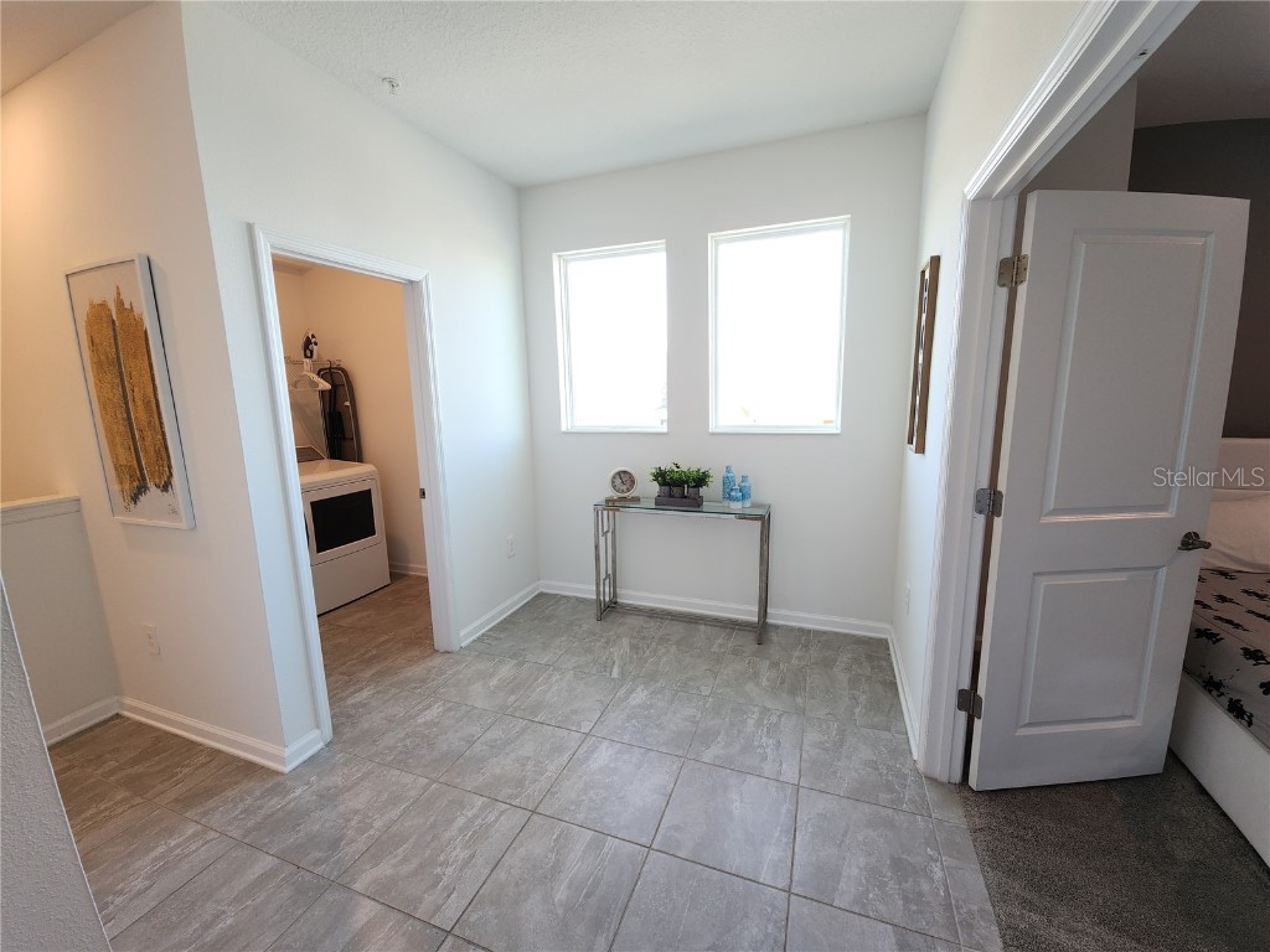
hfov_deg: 106.2
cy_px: 476
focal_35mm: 13
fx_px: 477
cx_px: 635
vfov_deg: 89.9
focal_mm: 2.2
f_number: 2.2
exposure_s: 1/60
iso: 100
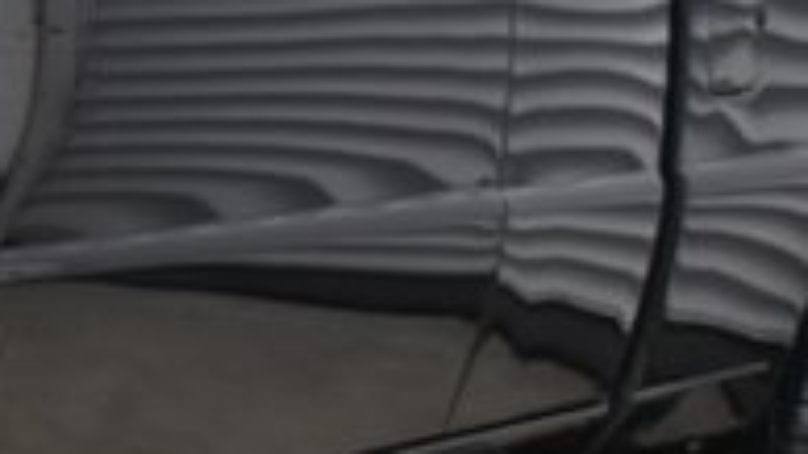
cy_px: 248
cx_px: -891
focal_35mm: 265
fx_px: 5676
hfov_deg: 7.7
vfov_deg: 4.6
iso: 400
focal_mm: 32
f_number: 5
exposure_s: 1/100
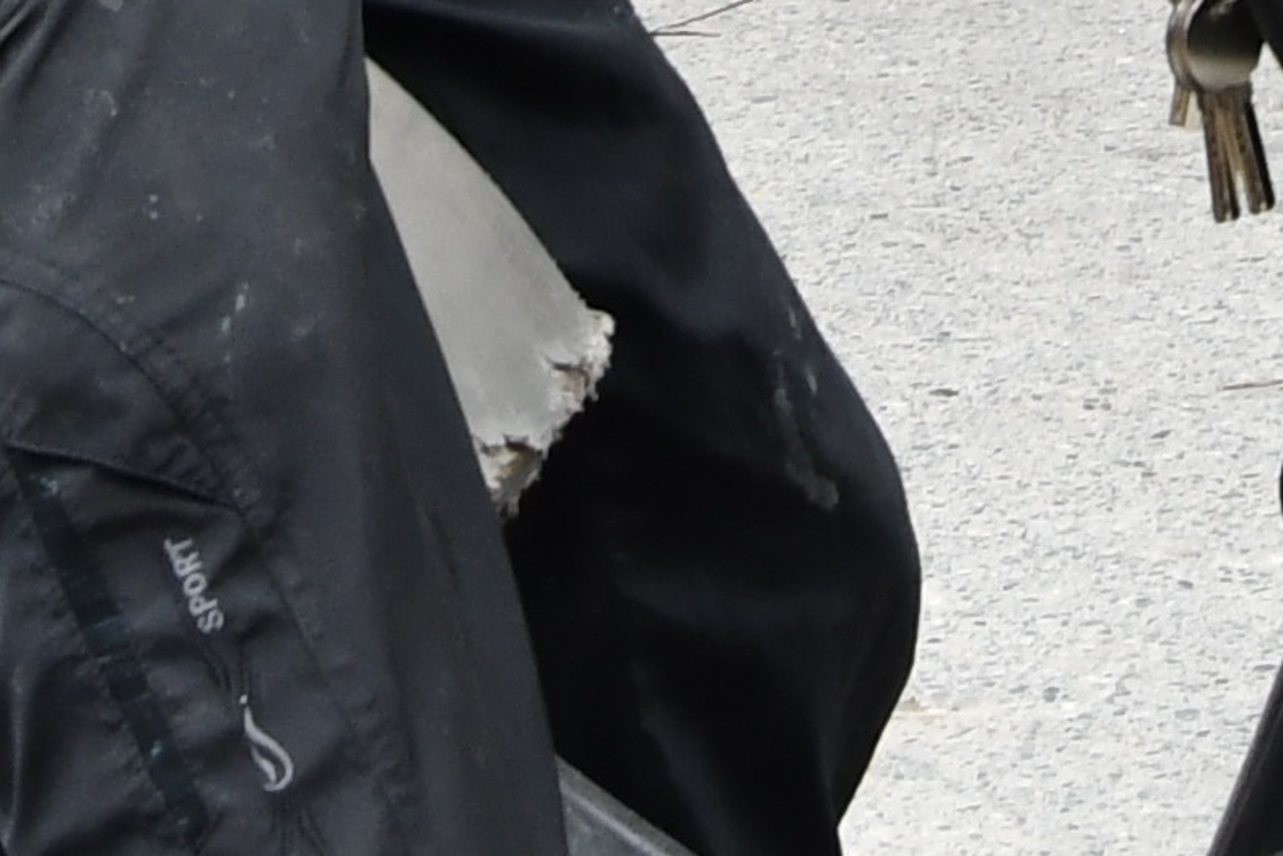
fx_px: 9052
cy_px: -1758
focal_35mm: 254
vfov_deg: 5.1
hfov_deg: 8.1
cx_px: 1138
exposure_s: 1/200
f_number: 7.1
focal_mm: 24
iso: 400
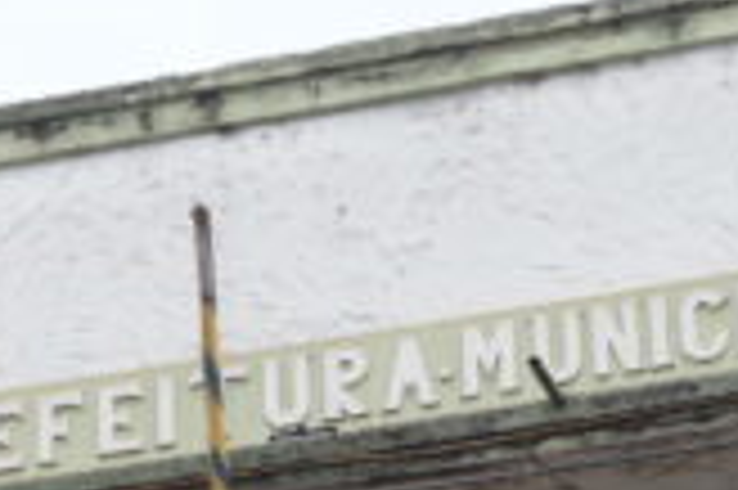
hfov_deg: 8.7
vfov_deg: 5.7
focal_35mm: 237
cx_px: 425
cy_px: 632
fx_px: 4854
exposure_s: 1/320
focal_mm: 38
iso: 200
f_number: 6.3
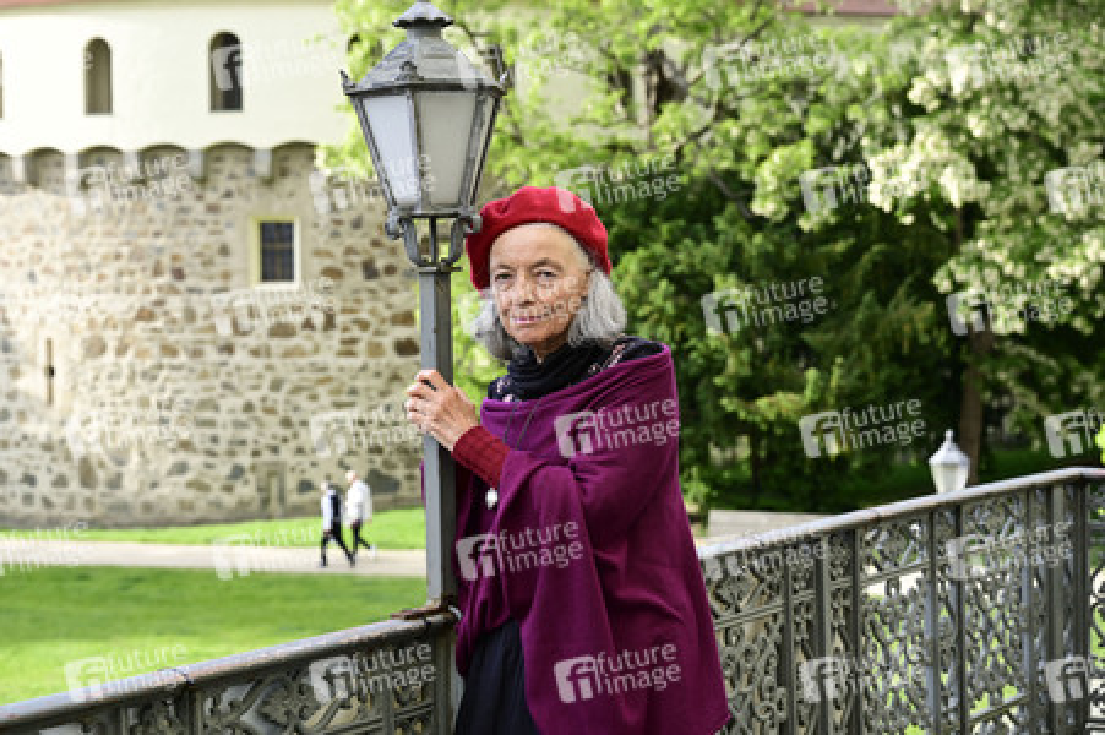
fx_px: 1963
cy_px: 368
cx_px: 552
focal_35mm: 64
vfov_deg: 21.2
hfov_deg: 31.4
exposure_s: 1/200
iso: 250
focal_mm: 64
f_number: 6.3
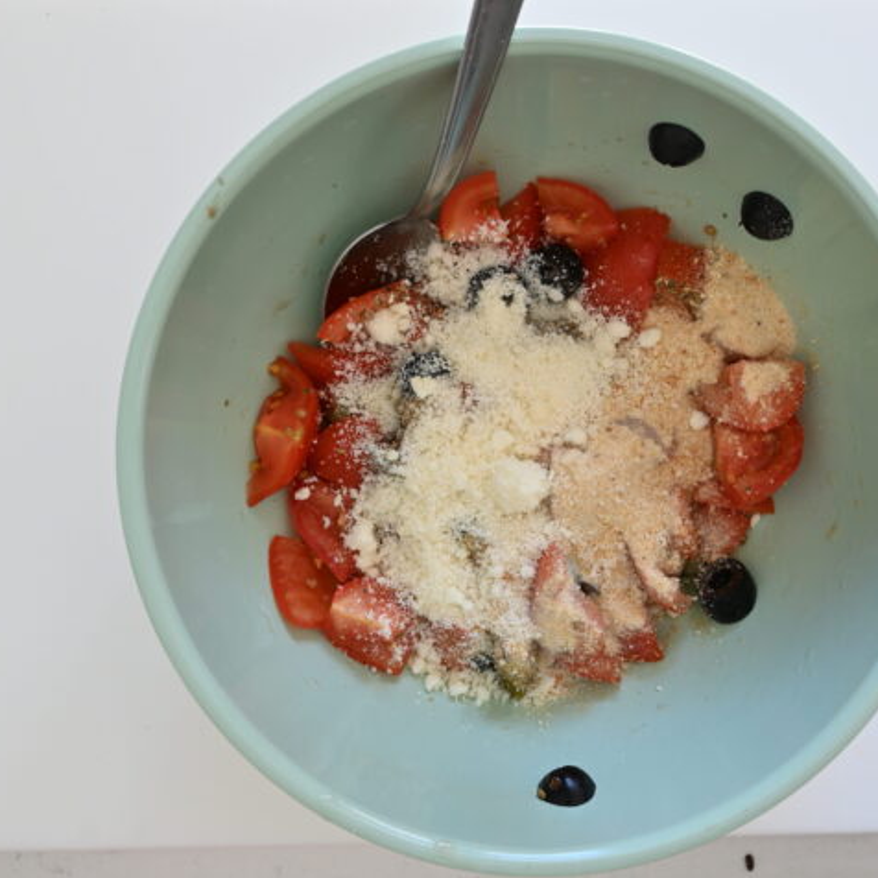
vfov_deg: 45.3
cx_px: 465
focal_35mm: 37
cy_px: 441
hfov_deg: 45.3
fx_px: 1052
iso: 100
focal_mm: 19
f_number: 5.6
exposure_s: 1/15
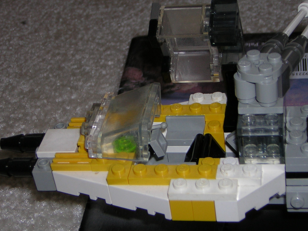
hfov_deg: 24.1
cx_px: 162
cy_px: 116
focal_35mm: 81
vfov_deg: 18.2
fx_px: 721
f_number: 3.9
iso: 50
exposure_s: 1/60.1
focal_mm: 10.1
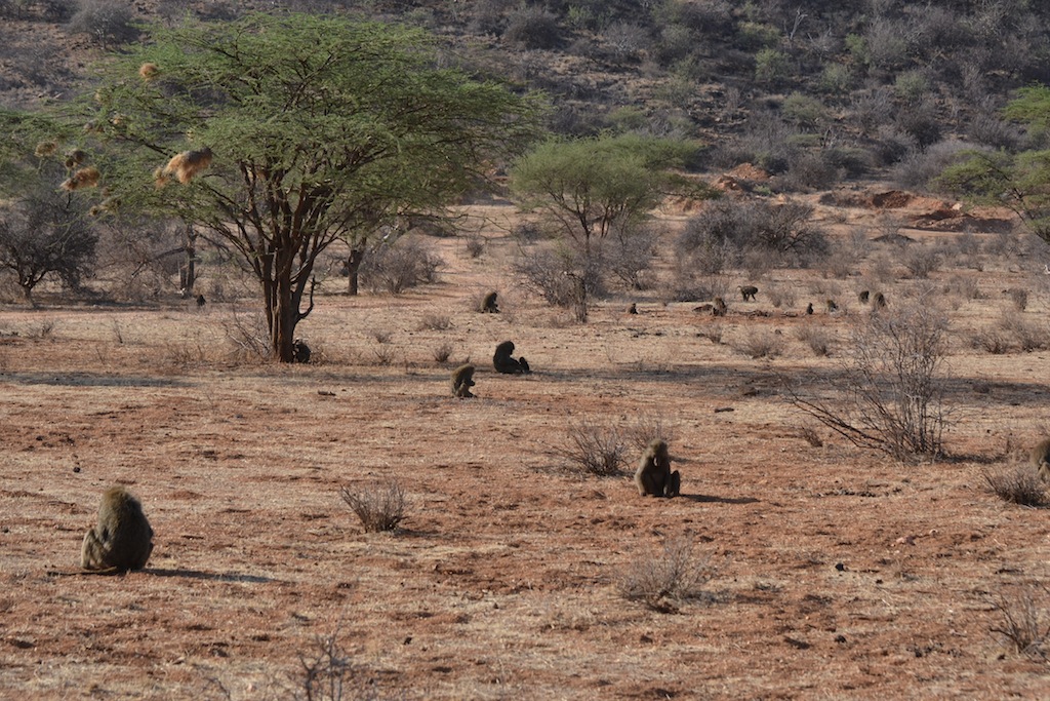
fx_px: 3063
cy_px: 350
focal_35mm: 105
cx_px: 525
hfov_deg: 19.5
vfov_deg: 13.0
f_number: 7.1
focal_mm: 70
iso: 400
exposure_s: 1/800
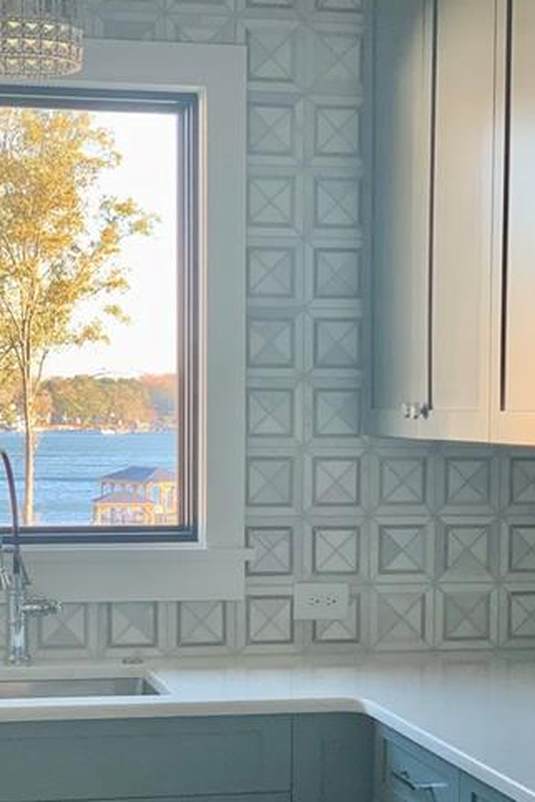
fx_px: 1917
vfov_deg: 23.4
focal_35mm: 86
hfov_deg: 15.9
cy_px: 593
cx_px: 261
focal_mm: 6
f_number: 2.4
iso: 80
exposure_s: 1/122
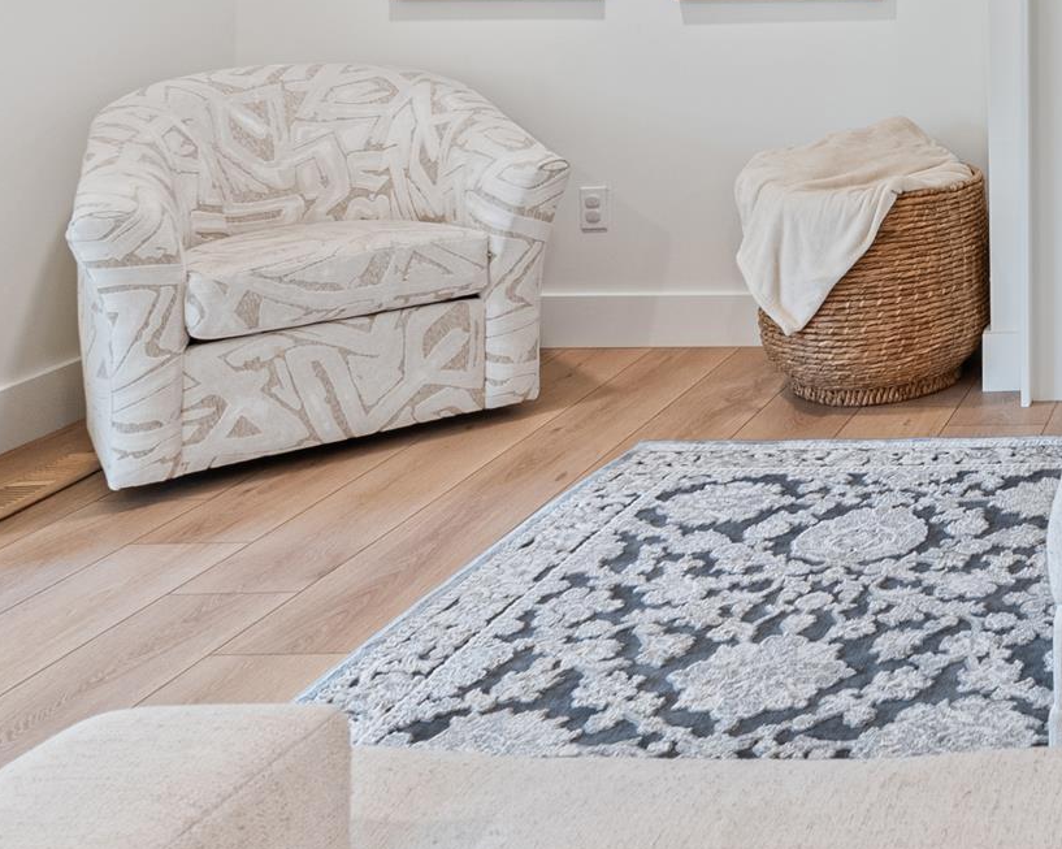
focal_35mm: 46
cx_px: 1327
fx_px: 1445
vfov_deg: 29.2
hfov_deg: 32.2
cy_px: -108
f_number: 9
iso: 640
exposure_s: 1/5
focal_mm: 16
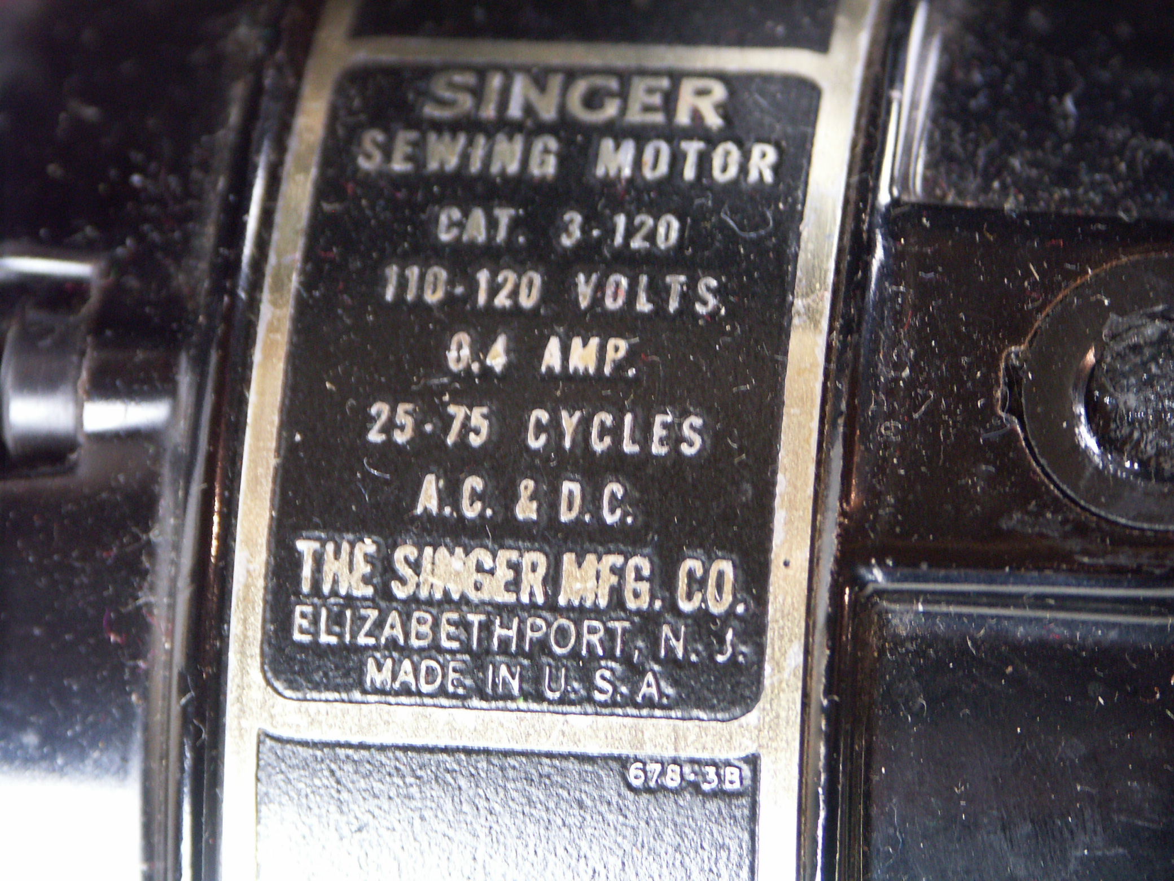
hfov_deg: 9.9
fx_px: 6783
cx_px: 587
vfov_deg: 7.4
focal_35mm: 200
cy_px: 440
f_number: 3.5
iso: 200
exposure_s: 1/10
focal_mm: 50.8
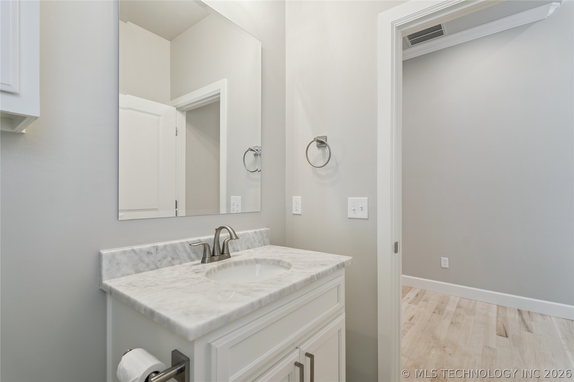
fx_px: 255
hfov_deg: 96.7
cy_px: 191
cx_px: 287
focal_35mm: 16
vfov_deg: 73.7
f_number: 5.6
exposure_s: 1/50
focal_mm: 16
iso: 200
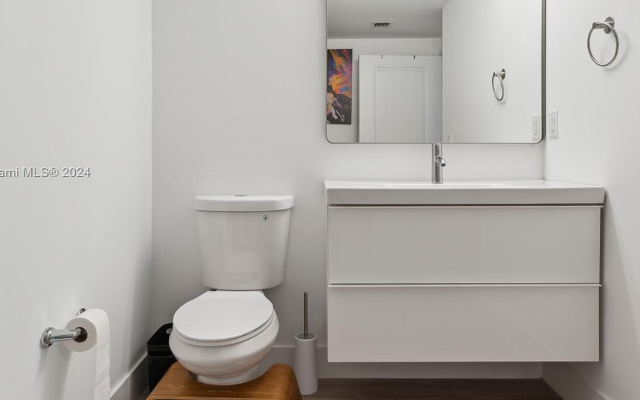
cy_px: 173
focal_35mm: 26
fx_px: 453
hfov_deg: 69.8
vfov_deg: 47.5
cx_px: 378
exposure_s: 1/6
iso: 160
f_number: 9
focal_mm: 17
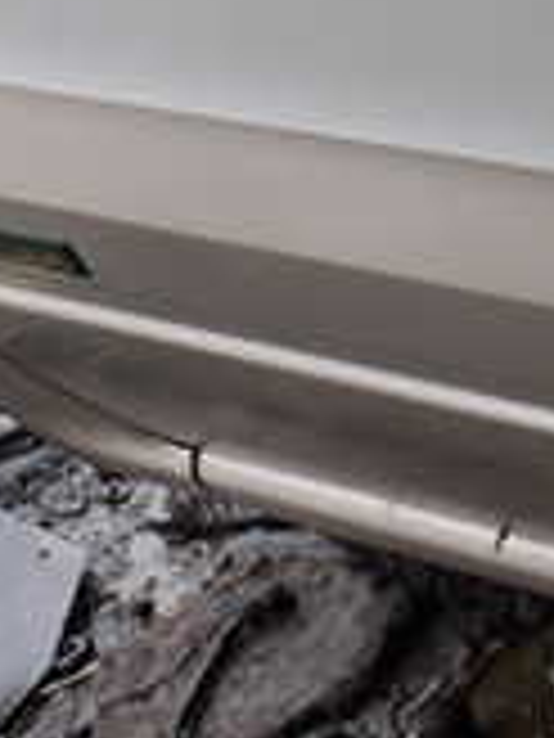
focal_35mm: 132
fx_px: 2817
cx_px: 874
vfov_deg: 14.4
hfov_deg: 10.8
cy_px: -176
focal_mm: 6.37
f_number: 3.5
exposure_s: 1/100
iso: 100
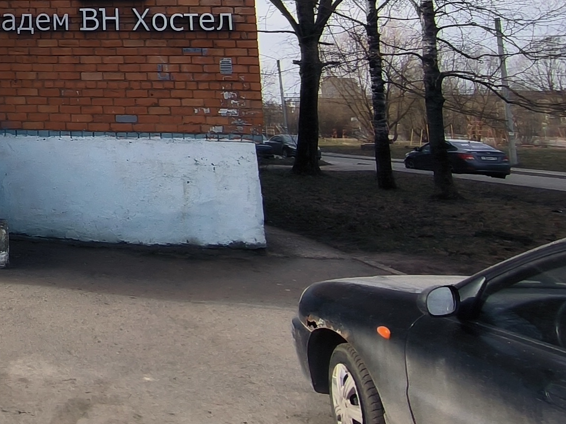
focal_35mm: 45
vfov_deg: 29.9
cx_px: -155
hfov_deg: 32.5
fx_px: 736
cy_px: -4
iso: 51
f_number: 2.2
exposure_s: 1/926
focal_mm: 1.65
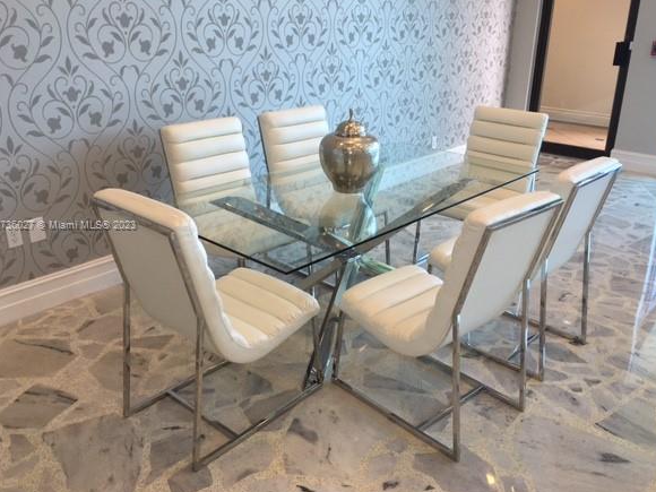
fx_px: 606
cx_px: 342
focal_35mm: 32
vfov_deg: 44.1
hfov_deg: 56.8
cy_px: 226
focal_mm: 4.15
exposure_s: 1/30
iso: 32
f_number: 2.2
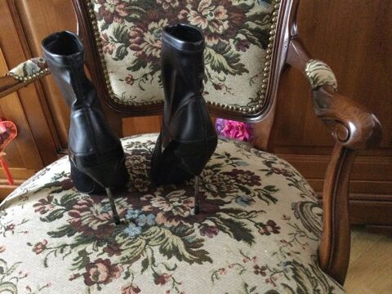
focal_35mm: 31
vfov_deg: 45.4
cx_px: 196
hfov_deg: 58.4
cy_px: 147
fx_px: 351
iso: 400
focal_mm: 3.3
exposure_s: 1/17
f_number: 2.4
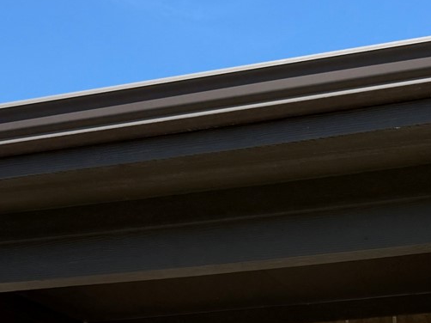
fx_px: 1220
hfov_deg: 19.9
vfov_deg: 13.5
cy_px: 586
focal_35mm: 98
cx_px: 302
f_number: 1.78
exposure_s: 1/3953
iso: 80
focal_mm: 6.76
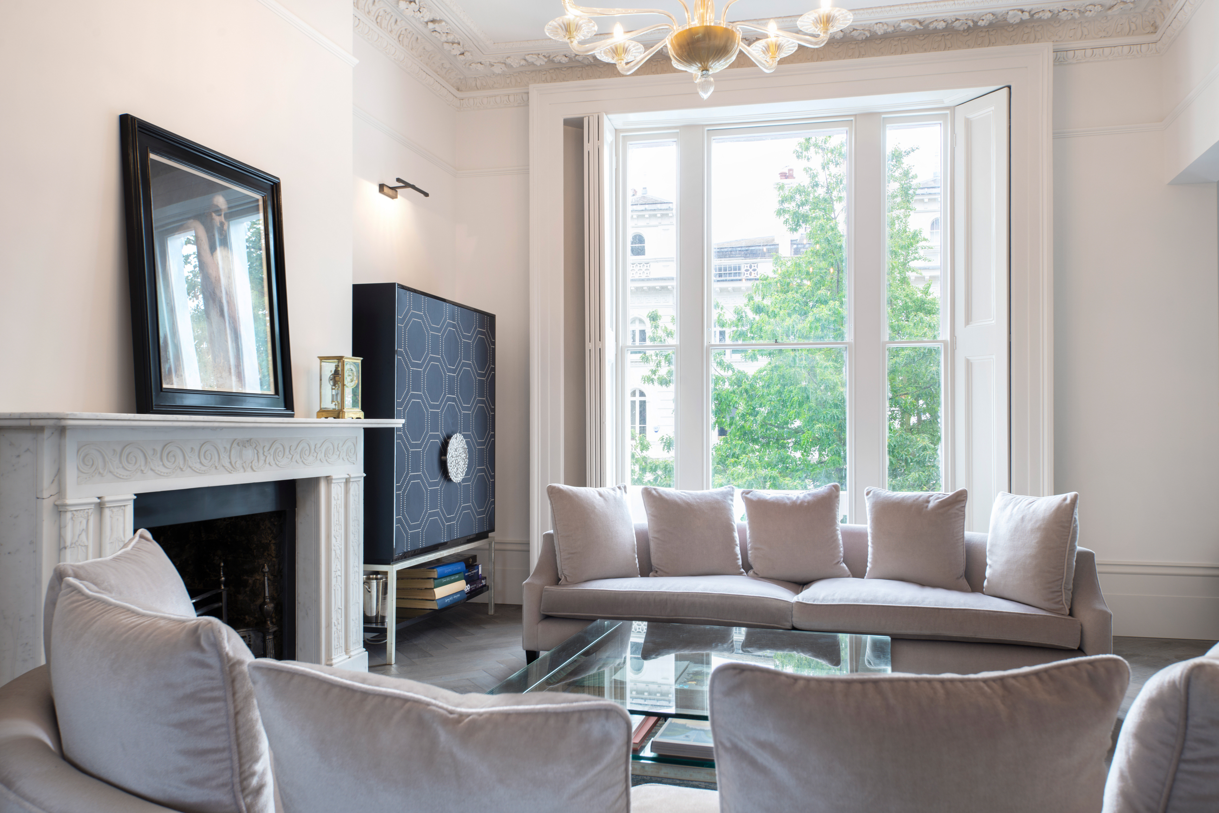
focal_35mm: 26
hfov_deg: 69.4
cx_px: 610
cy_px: 406
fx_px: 880
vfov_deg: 49.6
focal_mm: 26
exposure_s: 1/13
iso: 250
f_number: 9
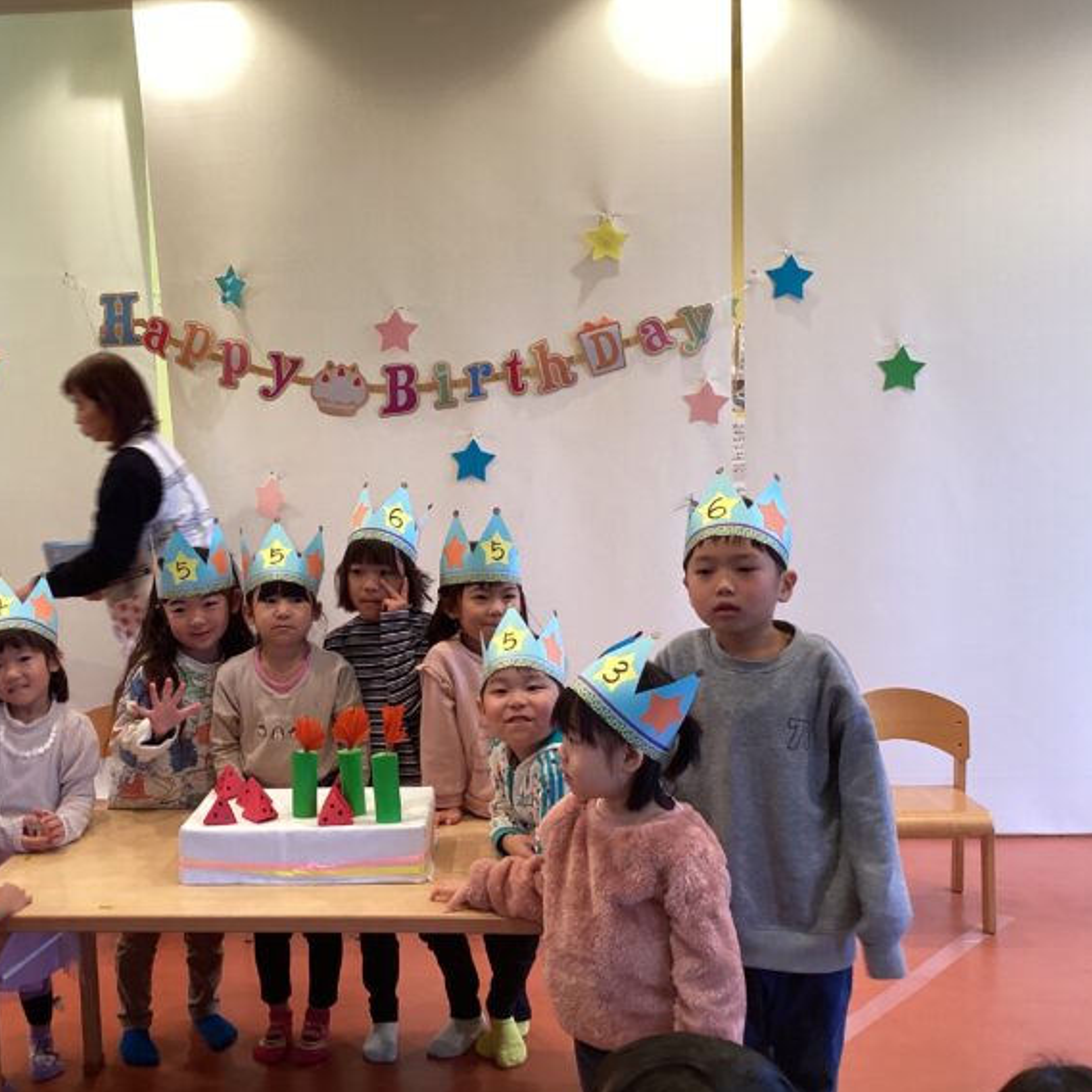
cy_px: 549
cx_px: 409
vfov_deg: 44.9
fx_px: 1321
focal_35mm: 37
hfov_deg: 44.6
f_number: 2.4
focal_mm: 3.3
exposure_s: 1/50
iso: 125
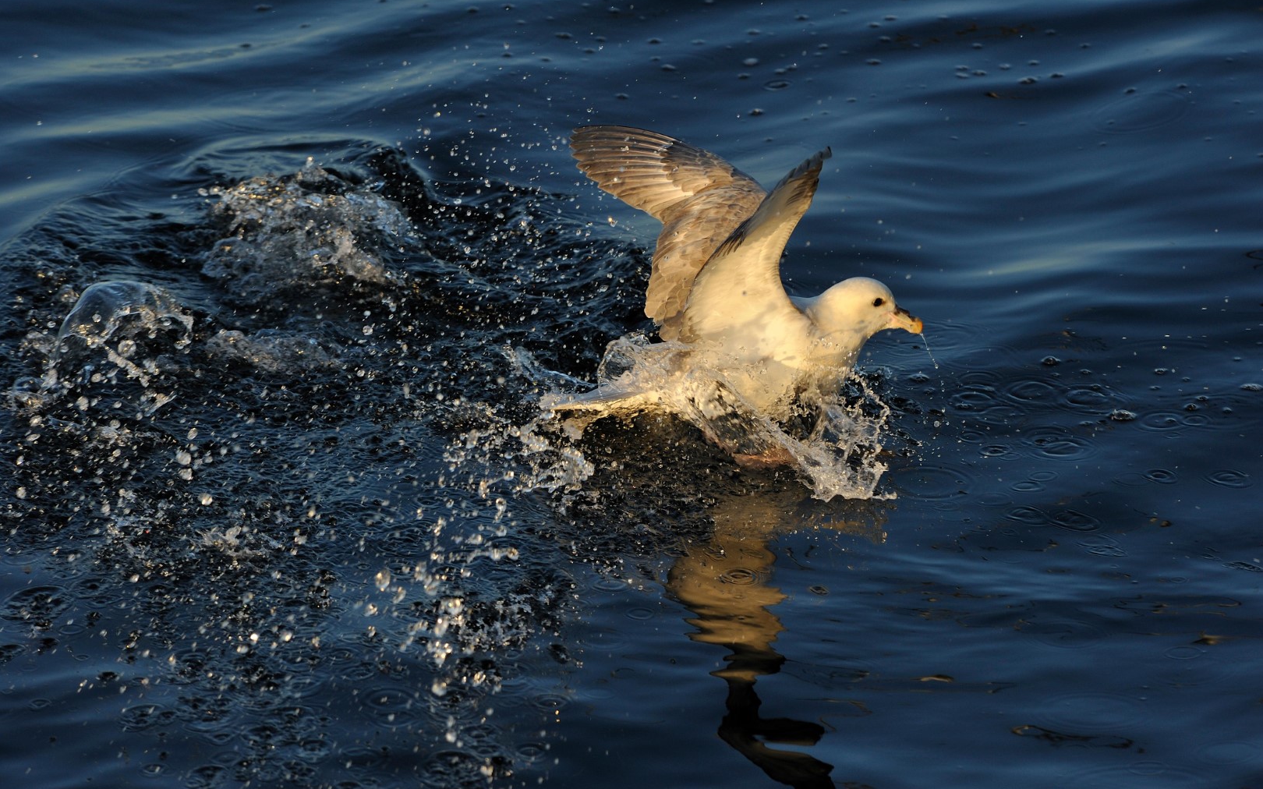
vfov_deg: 3.8
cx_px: 632
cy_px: 393
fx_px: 11942
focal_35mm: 347
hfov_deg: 6.1
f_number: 8
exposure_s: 1/640
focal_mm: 340
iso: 400
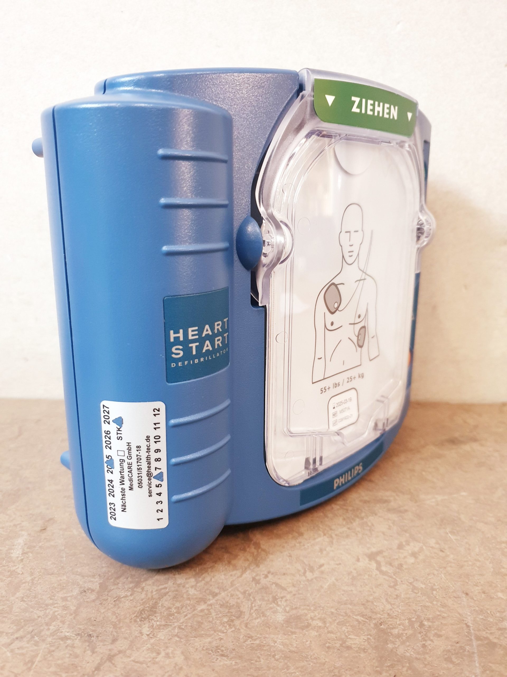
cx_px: 254
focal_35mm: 26
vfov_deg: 67.3
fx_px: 508
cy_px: 338
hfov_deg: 53.1
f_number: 1.5
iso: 250
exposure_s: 1/50
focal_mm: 4.3
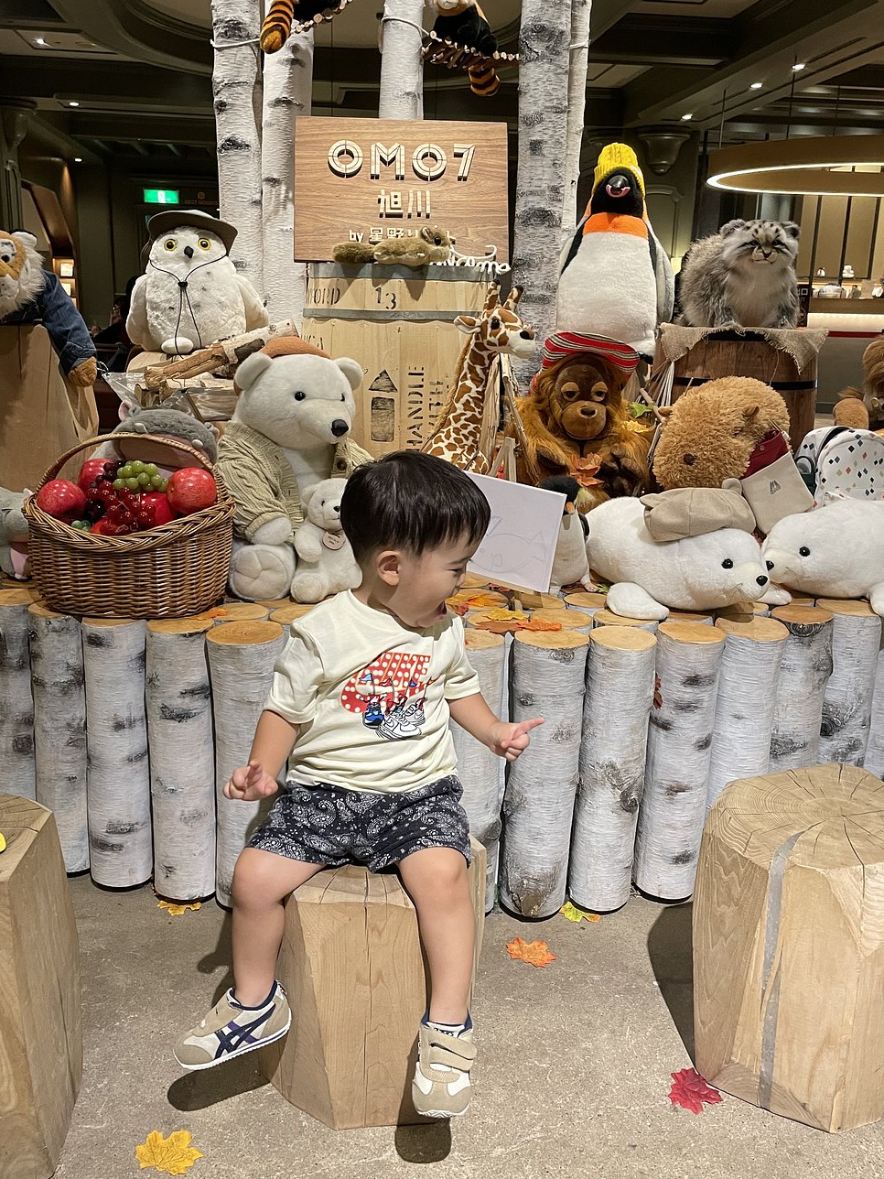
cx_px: 421
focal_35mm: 31
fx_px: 1056
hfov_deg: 45.4
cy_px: 560
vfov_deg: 58.3
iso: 200
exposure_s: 1/50
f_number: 1.6
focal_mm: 4.2
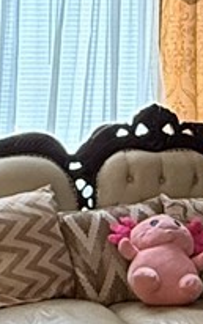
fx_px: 1017
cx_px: -101
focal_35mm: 115
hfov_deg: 11.0
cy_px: 113
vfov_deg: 18.1
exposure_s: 1/60
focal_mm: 2.22
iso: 200
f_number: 2.2
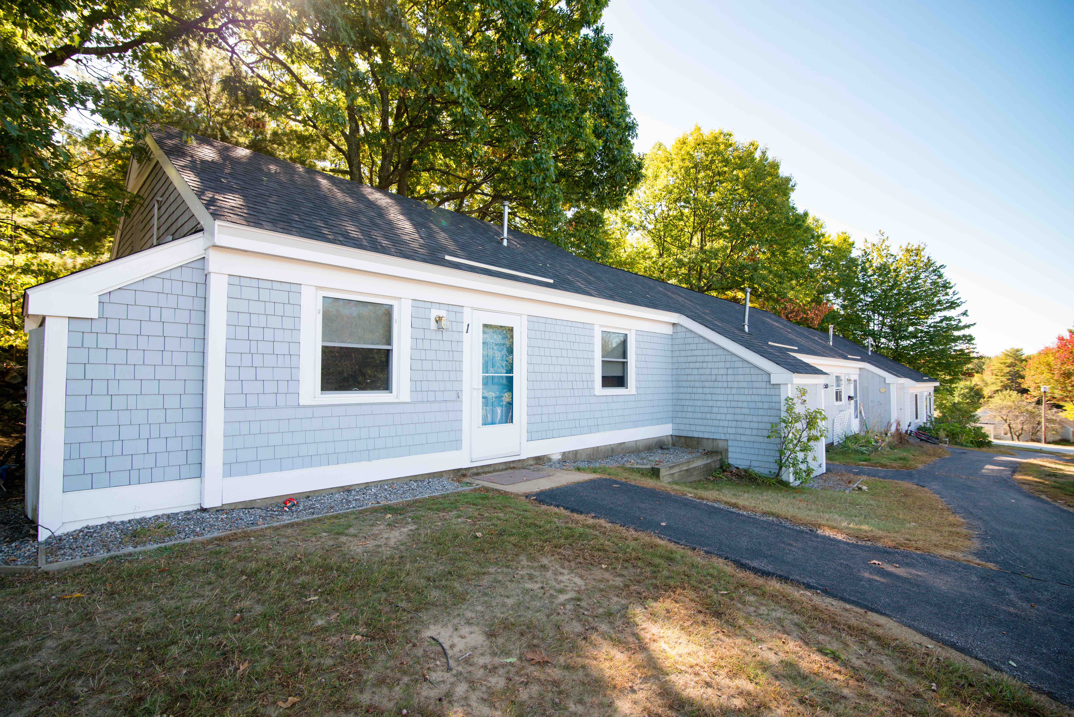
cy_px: 358
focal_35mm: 16
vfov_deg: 73.8
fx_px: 477
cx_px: 537
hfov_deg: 96.7
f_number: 5
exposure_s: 1/160
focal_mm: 16
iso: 250
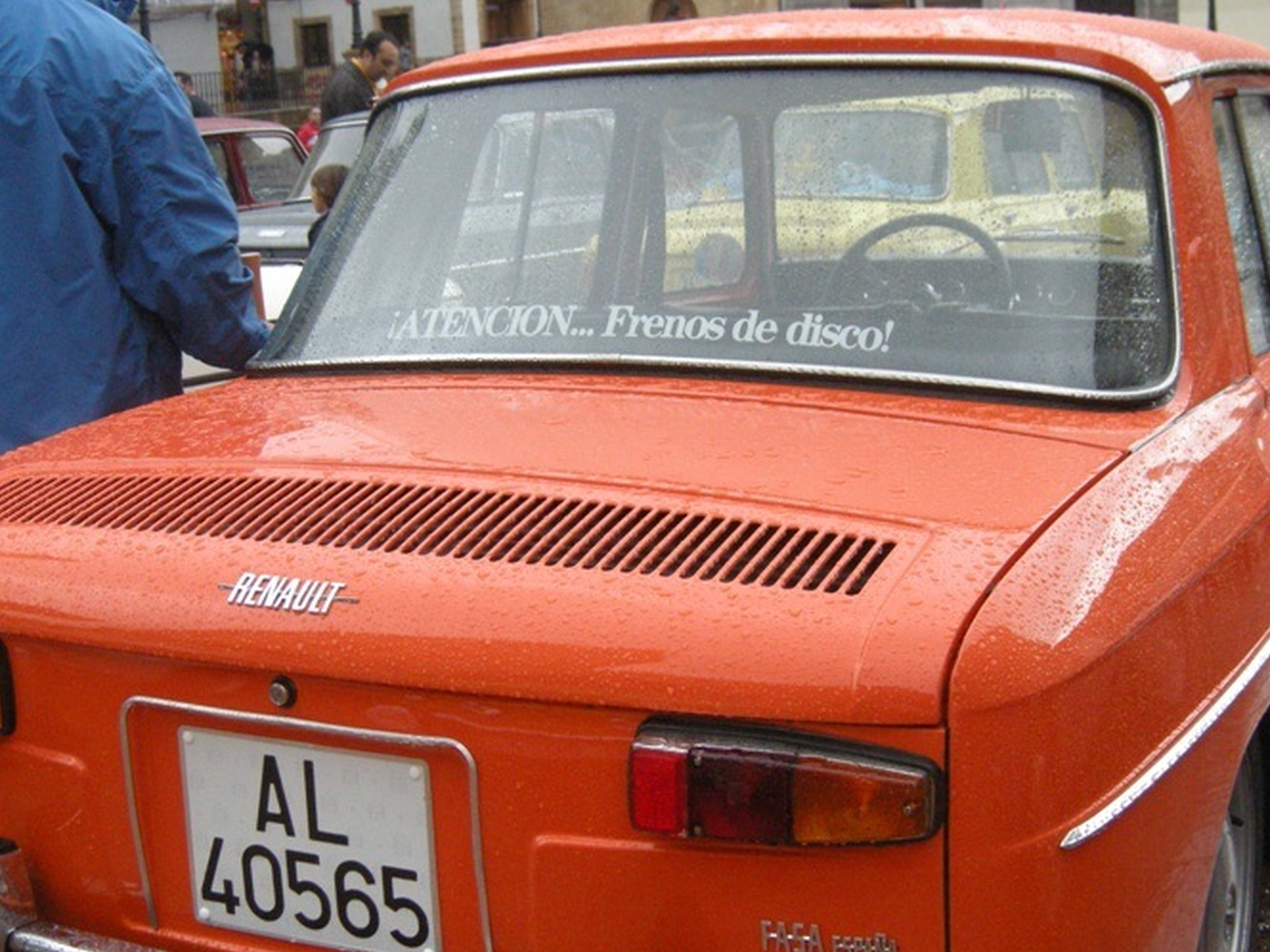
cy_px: 541
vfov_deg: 27.0
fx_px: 1981
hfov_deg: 35.5
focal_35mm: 54
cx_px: 689
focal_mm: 7.5
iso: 305
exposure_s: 1/250
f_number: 2.7
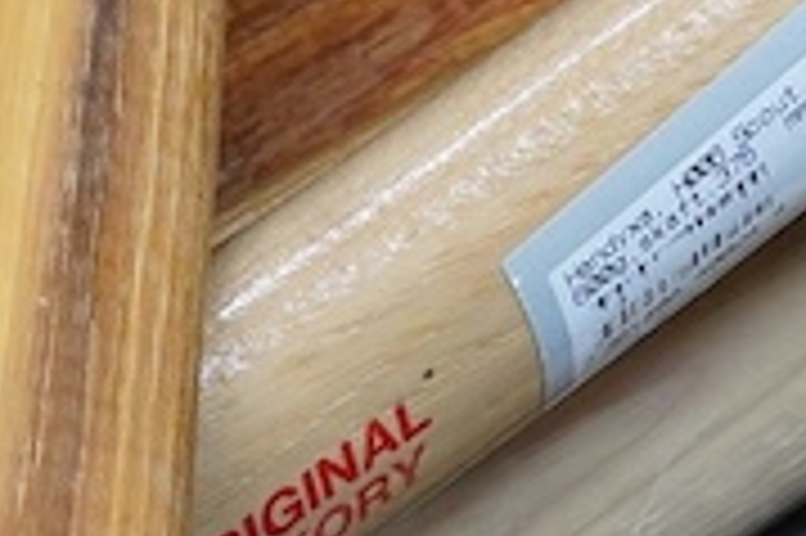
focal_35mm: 283
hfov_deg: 7.2
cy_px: -1077
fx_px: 6330
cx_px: -471
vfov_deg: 4.6
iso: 2500
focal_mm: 30
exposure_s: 1/100
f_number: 11
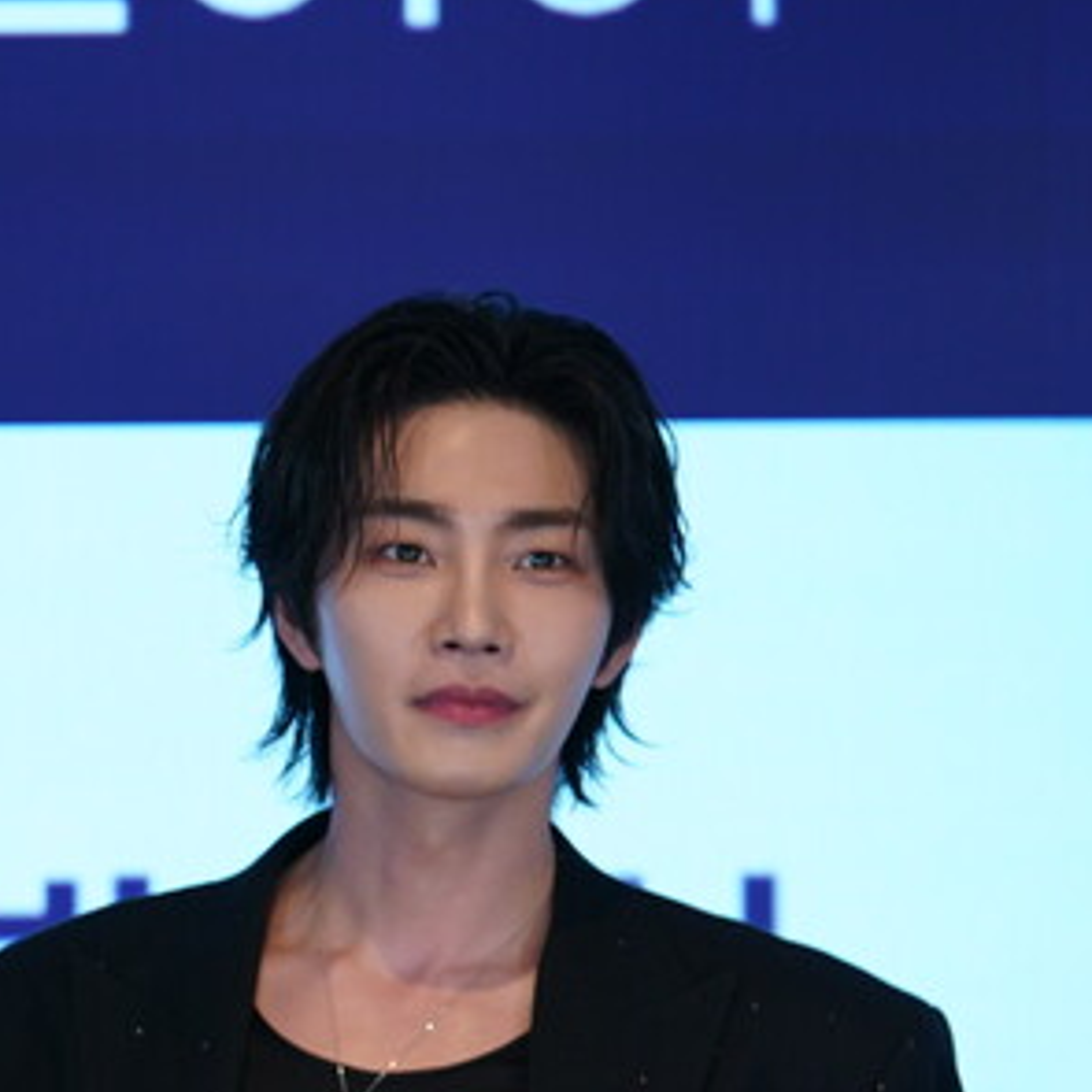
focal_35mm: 451
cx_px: -233
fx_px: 16096
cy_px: 988
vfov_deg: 3.9
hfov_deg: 3.9
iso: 500
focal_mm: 174
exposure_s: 1/125
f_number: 4
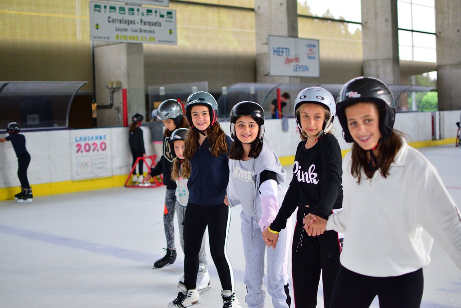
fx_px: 672
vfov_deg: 25.8
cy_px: 154
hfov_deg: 37.8
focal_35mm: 52
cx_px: 230
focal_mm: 35
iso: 900
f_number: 1.8
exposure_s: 1/1000
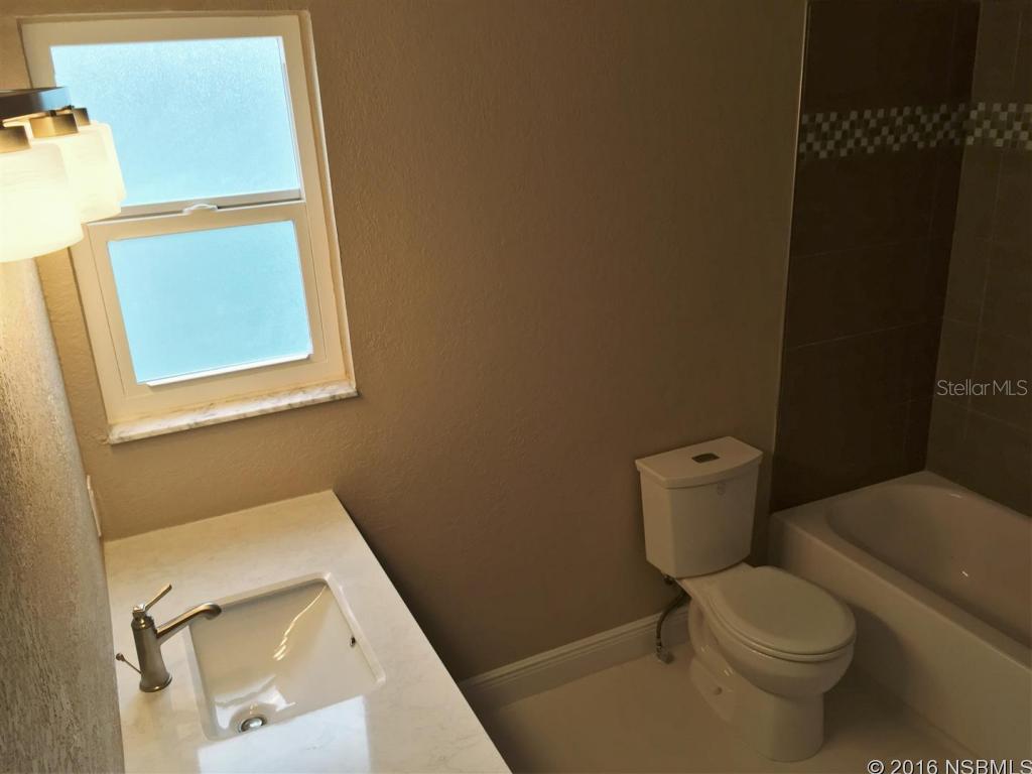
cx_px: 516
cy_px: 387
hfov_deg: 61.7
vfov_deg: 48.2
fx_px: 865
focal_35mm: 29
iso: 64
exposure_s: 1/120
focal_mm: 4.15
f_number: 2.2
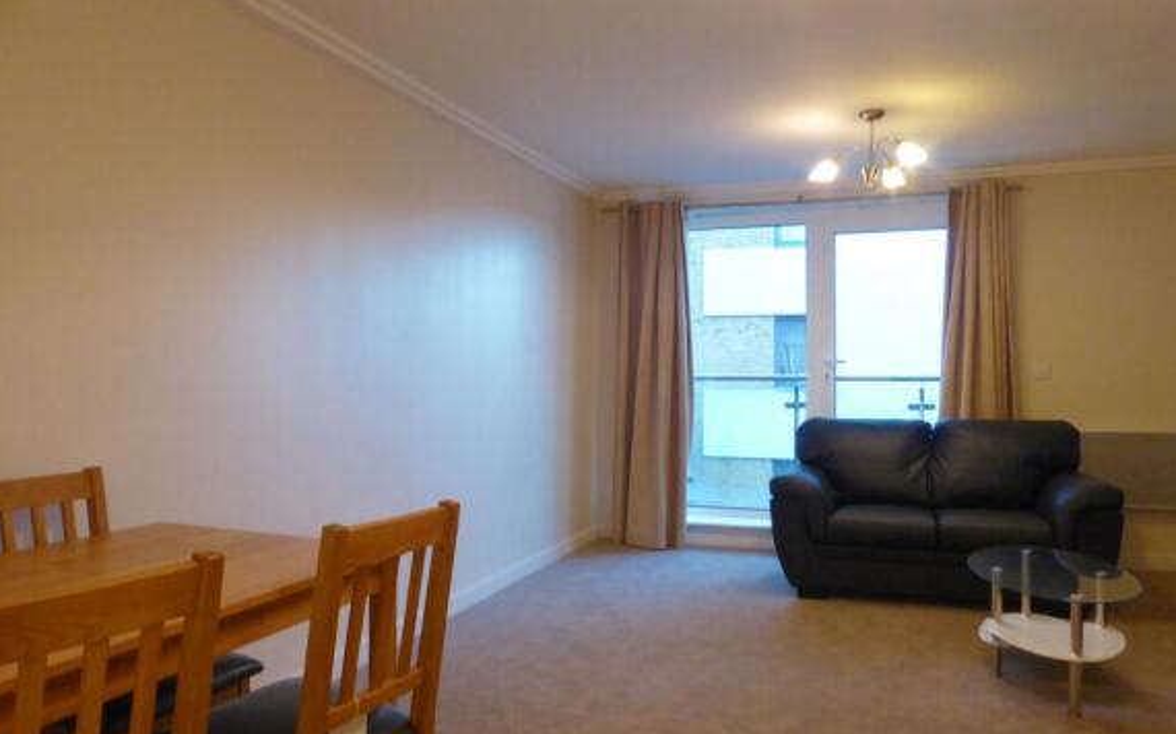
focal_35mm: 26
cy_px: 380
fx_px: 833
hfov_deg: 70.4
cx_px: 597
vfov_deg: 47.6
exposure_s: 1/10
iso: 400
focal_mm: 4.3
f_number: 4.5
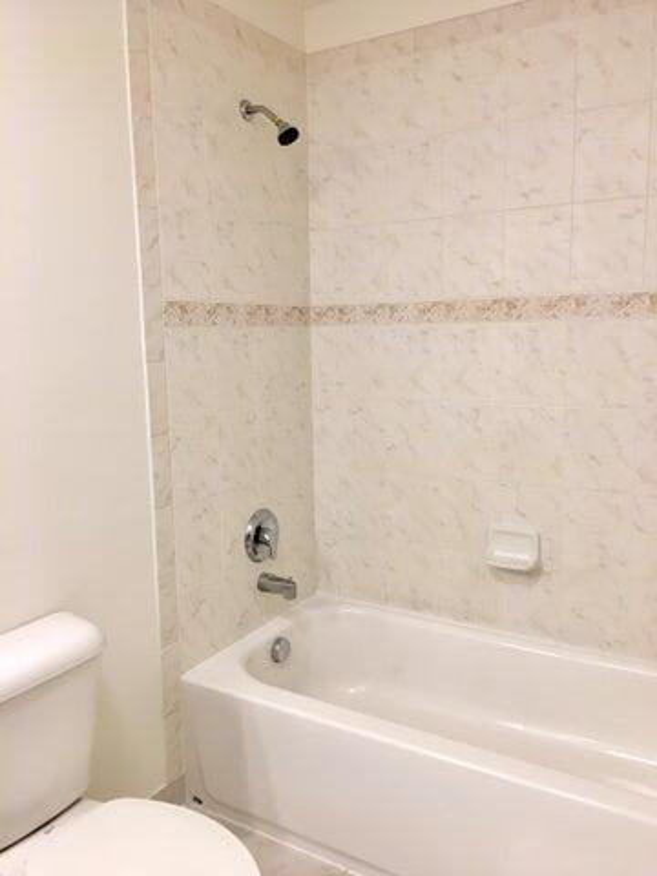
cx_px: 328
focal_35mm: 29
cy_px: 438
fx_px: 734
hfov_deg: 48.2
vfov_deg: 61.7
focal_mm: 4.15
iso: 32
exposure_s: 1/30
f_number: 2.2
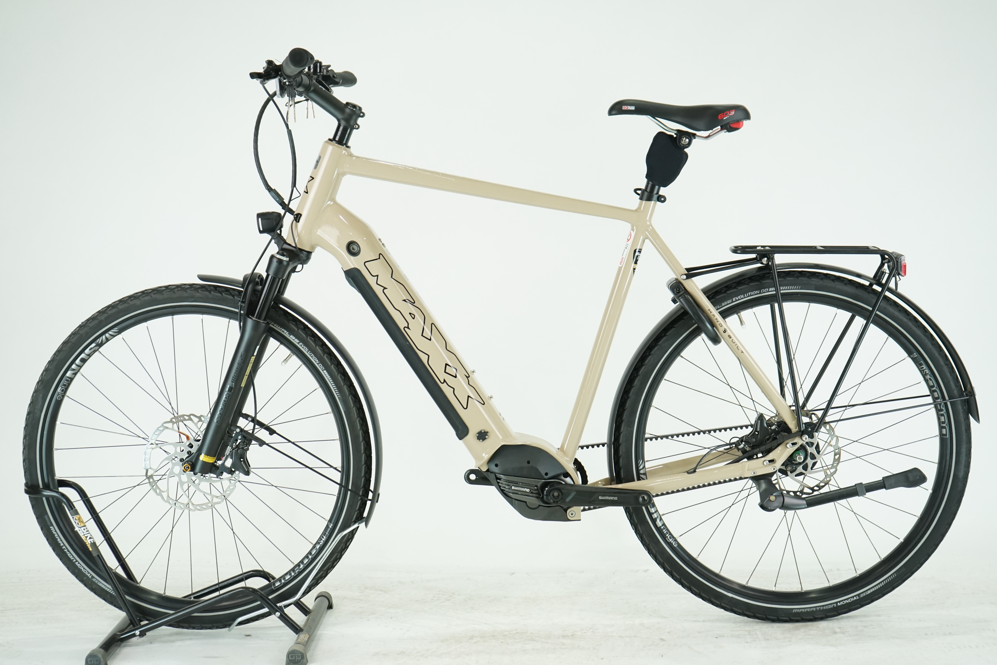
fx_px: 1495
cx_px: 498
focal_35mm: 54
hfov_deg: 36.9
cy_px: 332
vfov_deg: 25.1
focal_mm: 54
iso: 1600
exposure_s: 1/200
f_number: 5.6
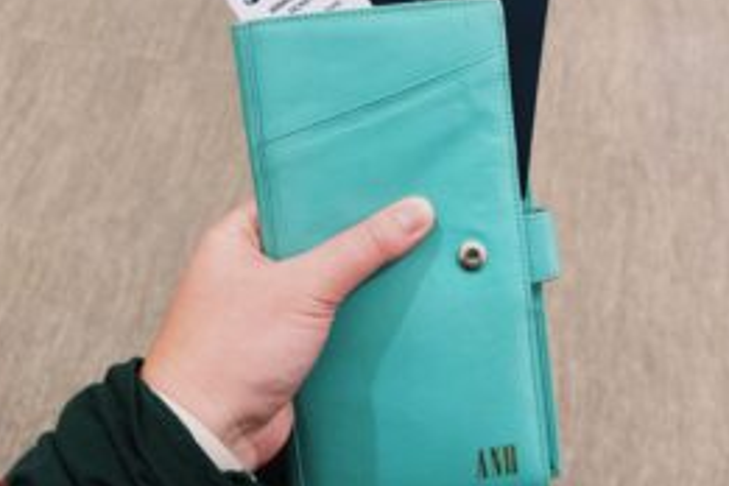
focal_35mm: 35
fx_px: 709
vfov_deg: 37.4
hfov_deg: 54.2
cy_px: 161
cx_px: 420
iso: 160
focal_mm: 6.76
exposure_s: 1/121
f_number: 1.78
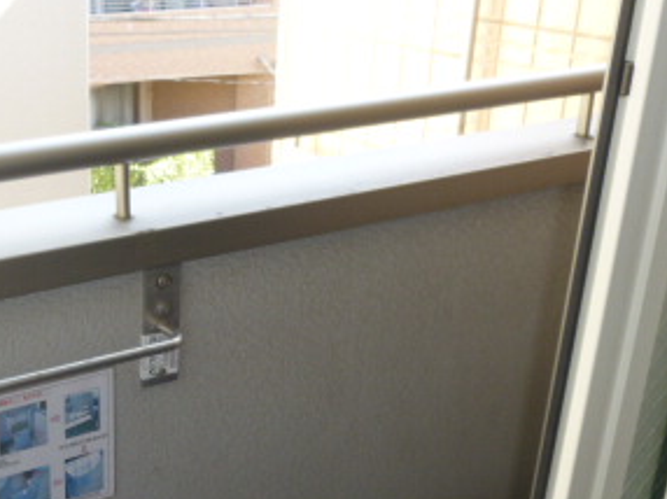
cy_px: 380
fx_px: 1078
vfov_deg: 25.7
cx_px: 98
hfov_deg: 33.0
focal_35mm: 56
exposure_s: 1/100
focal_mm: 4.5
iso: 100
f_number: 3.1
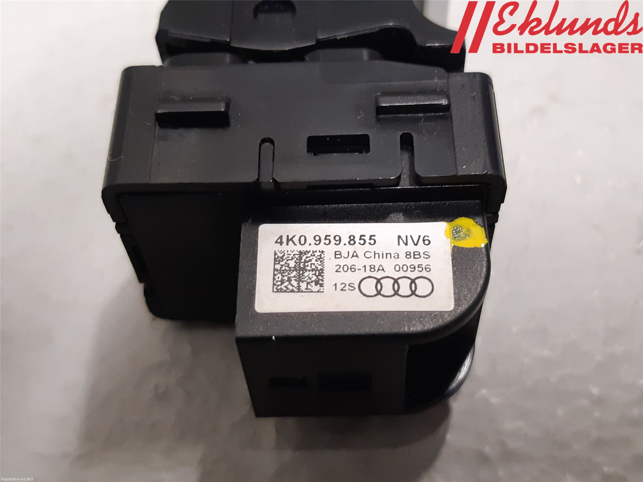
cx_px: 322
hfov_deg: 67.3
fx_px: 483
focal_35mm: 26
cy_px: 241
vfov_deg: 53.1
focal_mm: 3.93
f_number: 1.7
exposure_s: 1/33
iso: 200
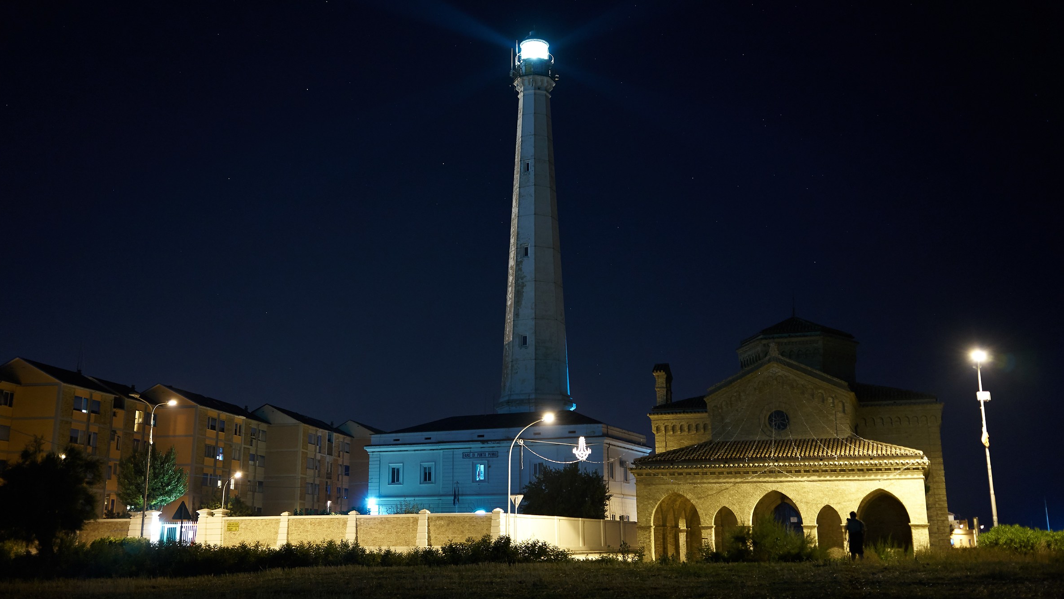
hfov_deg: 54.0
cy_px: 251
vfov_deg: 31.9
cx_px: 531
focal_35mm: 37
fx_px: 1044
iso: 1000
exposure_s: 1
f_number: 2.8
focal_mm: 35
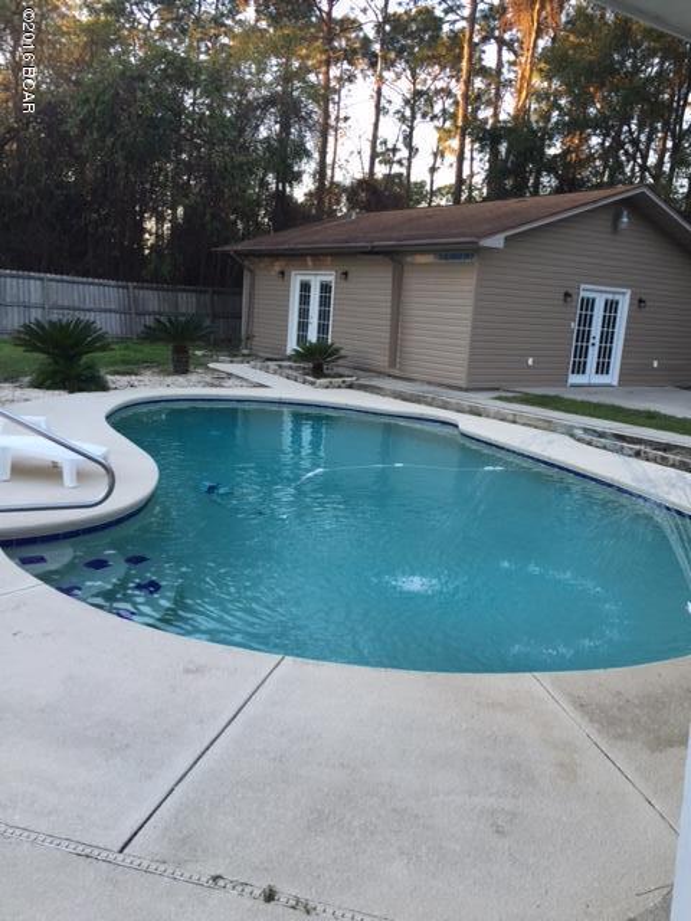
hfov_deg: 48.2
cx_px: 346
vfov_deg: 61.7
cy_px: 460
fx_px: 772
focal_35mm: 29
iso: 32
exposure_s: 1/60
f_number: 2.2
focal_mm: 4.15
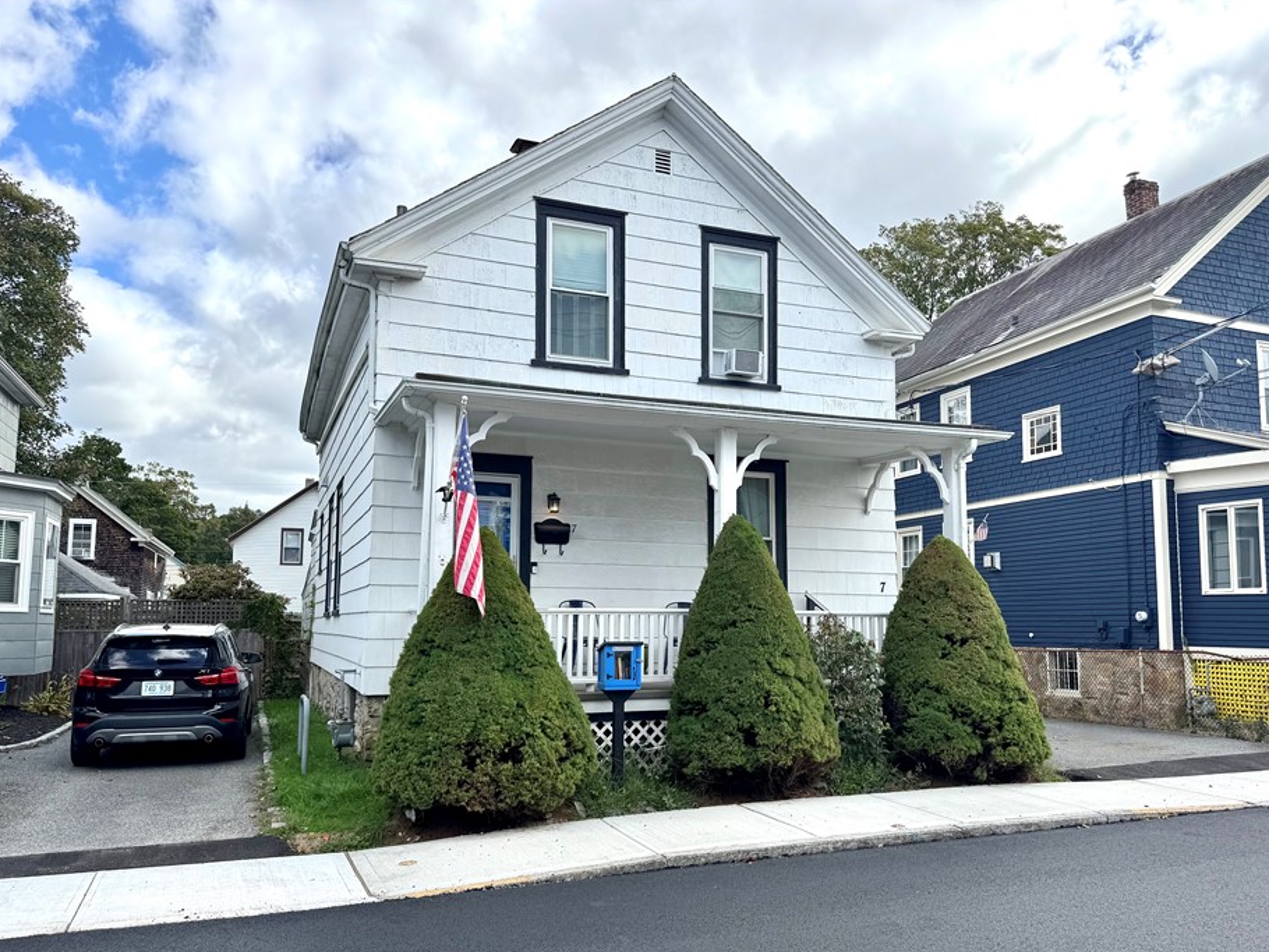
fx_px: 990
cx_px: 667
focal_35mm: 27
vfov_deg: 51.3
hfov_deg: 65.3
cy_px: 530
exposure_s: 1/2833
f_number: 1.78
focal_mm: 6.76
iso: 80
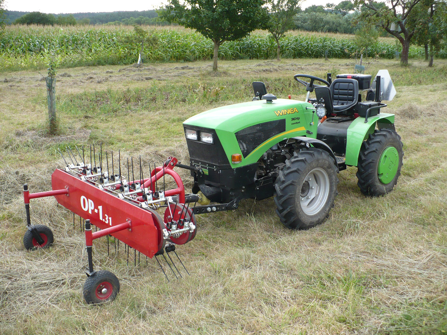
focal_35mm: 37
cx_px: 224
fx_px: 478
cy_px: 168
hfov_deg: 50.1
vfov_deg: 38.7
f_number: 2.8
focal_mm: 6.1
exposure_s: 1/320
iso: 100
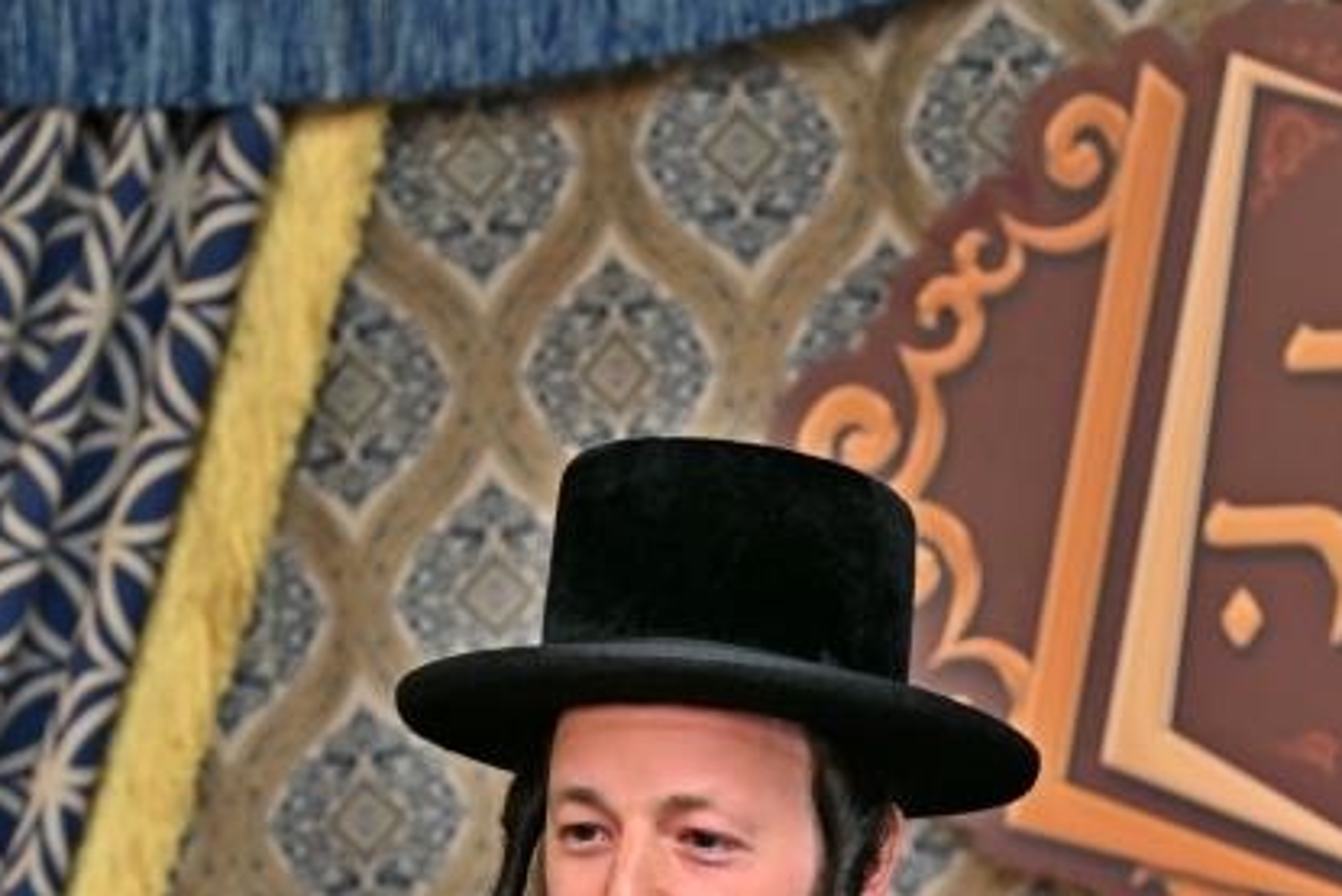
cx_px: 941
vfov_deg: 4.6
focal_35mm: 296
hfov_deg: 7.0
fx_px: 11037
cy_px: 1072
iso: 400
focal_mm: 120
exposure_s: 1/100
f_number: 4
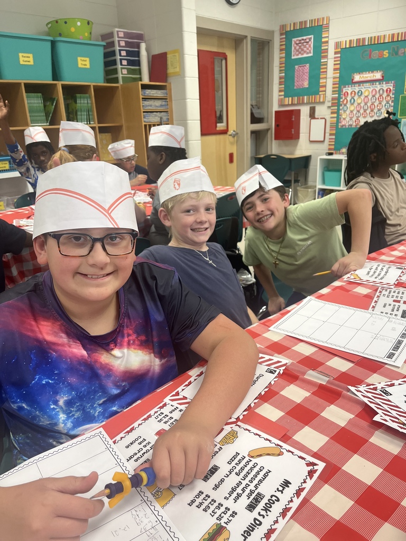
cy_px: 270
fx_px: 407
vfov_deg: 67.3
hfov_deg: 53.1
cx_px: 203
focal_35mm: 26
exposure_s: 1/120
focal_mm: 5.1
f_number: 1.6
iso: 125
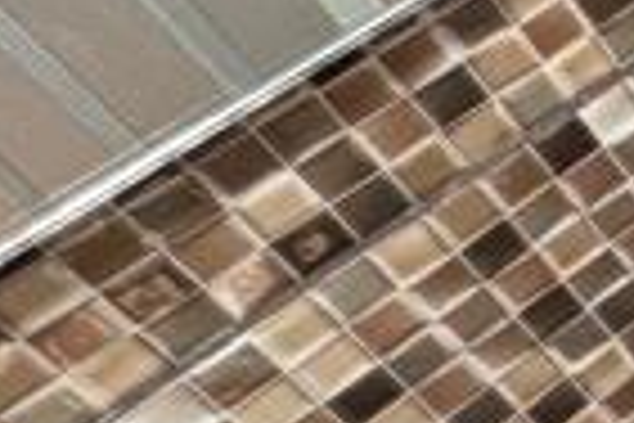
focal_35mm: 106
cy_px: 50
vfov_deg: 12.8
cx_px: 2118
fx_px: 1867
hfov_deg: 10.1
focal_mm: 2.22
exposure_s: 1/50
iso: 125
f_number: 2.2
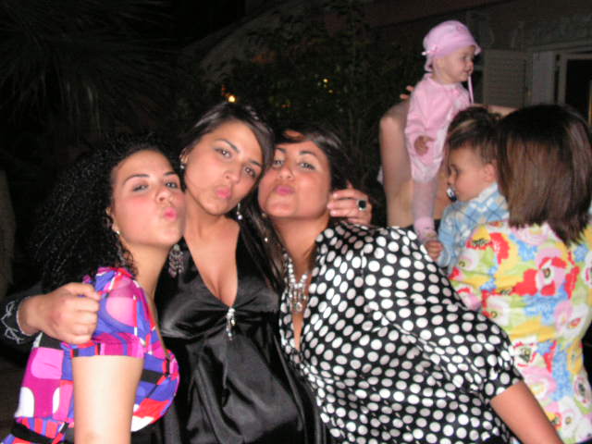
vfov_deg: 32.9
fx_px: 752
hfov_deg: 42.9
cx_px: 296
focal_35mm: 44
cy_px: 222
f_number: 4.8
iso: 200
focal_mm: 7.4
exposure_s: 1/40
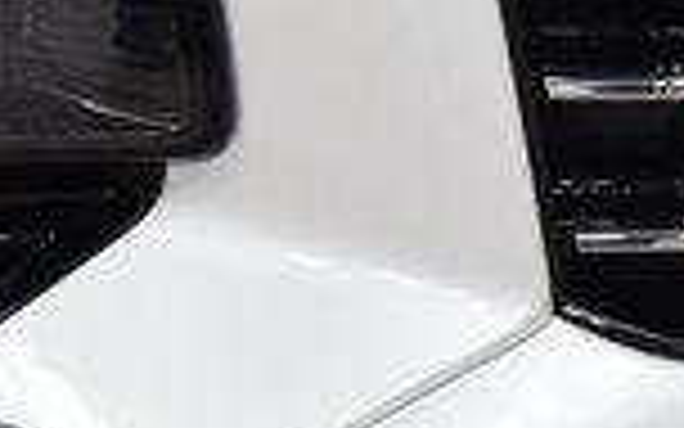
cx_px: 891
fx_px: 4548
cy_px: 237
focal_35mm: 244
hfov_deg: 8.5
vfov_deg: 5.4
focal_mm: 38
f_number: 6.3
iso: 1600
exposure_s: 1/60
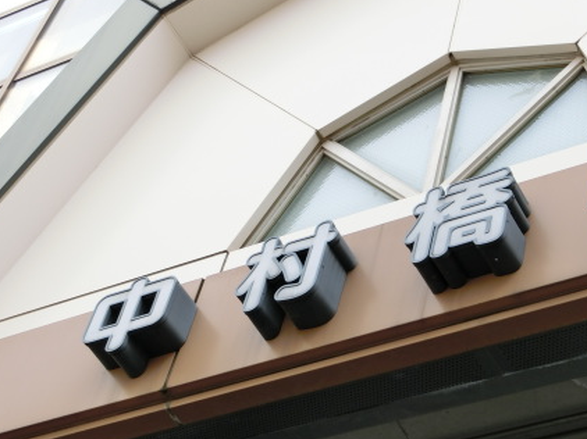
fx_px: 1542
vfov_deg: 16.2
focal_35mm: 91
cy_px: 203
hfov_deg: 21.4
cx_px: 405
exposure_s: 1/125
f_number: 5
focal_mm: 10.7
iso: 80
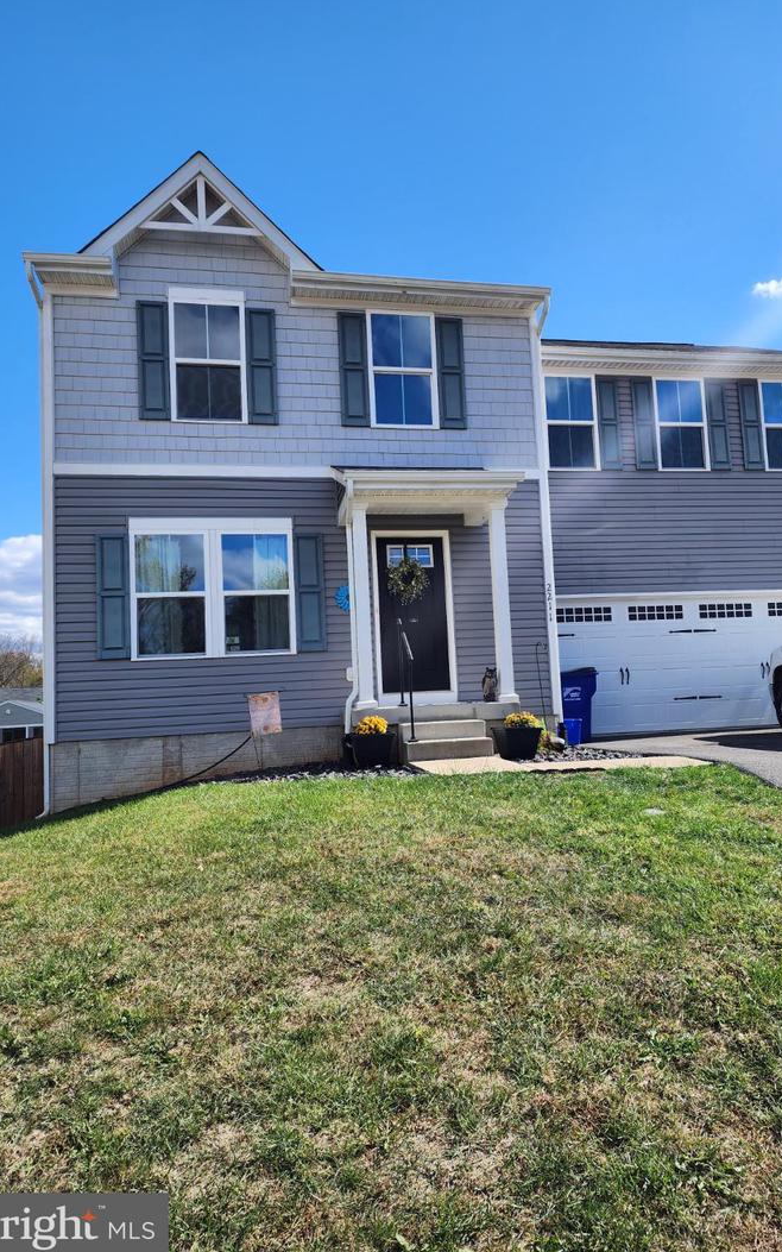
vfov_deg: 72.5
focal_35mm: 25
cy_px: 619
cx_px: 441
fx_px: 853
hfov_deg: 49.1
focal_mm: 6.4
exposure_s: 1/724
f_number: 1.8
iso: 12
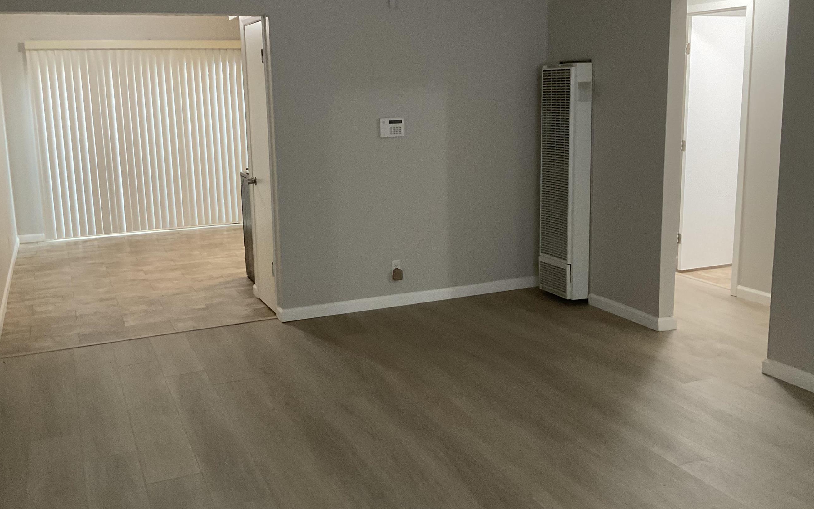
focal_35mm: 36
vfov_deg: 35.3
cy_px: 229
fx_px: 799
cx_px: 384
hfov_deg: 54.0
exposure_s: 1/60
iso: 200
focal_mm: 3
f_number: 1.8
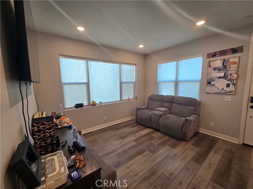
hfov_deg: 106.2
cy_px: 94
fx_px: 95
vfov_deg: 89.9
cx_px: 126
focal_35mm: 13
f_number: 2.2
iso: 80
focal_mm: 2.2
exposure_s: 1/60
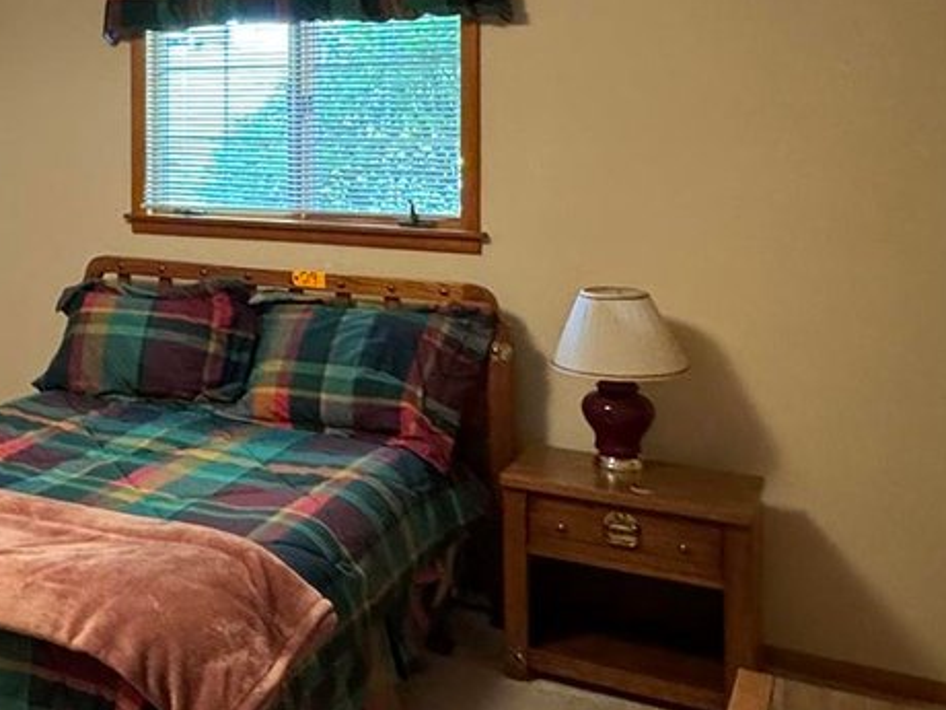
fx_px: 1257
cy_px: 102
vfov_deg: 30.4
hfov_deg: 36.6
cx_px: -24
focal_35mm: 46
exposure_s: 1/60
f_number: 2.2
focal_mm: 2.22
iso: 800
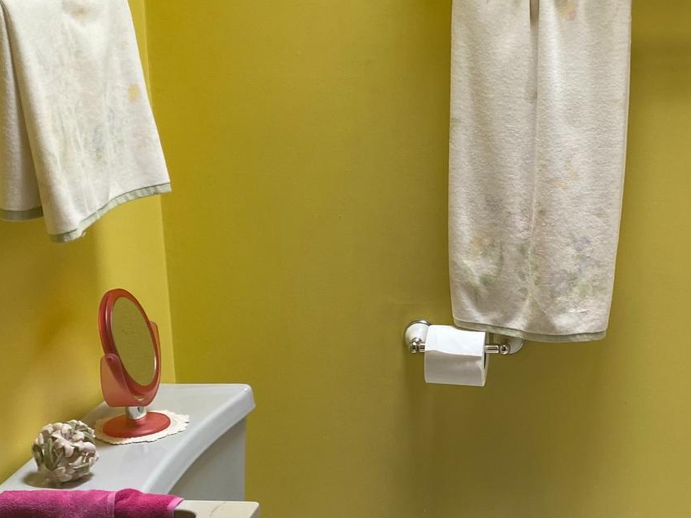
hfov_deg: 29.8
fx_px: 1258
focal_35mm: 63
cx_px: 580
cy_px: 283
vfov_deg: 23.3
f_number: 1.8
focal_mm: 4.25
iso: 64
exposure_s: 1/60
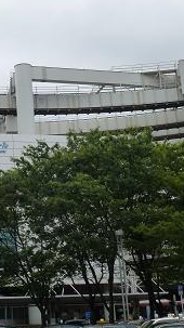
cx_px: -30
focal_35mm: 70
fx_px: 608
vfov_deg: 30.2
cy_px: 163
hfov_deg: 16.6
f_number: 4
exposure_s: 1/320
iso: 160
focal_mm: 8
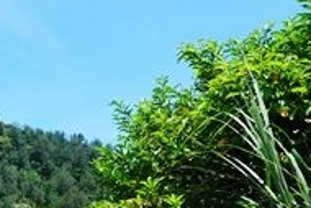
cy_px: 227
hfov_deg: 21.8
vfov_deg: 16.2
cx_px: -116
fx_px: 709
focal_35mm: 82
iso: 125
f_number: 5.6
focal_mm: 9
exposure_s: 1/400
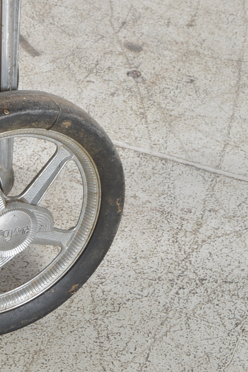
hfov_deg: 10.2
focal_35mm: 132
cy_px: -156
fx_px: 1361
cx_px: -91
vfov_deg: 14.7
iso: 100
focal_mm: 29
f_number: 9
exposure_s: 1/160
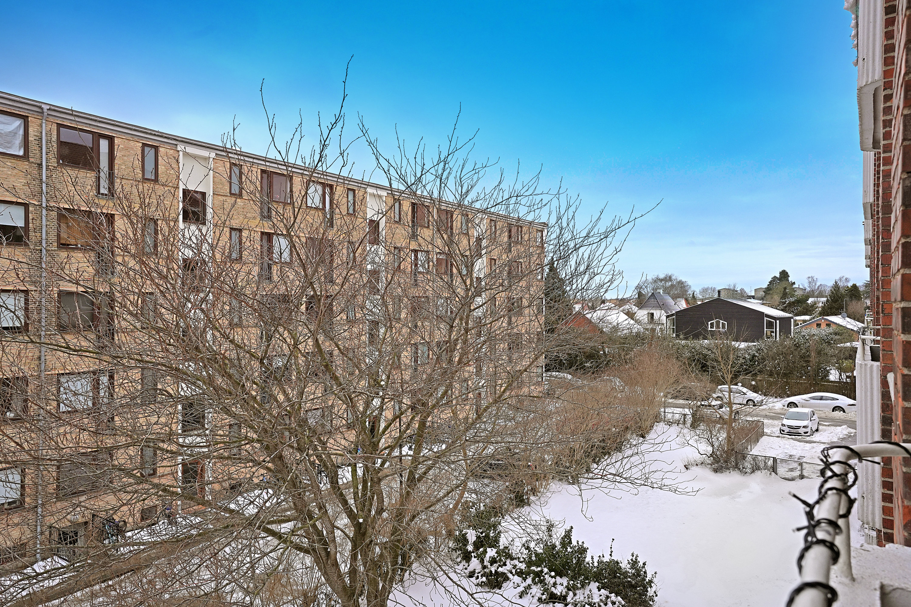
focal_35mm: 24
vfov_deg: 53.1
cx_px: 456
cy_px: 304
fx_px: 607
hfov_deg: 73.7
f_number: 8
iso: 400
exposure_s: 1/250
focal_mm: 24
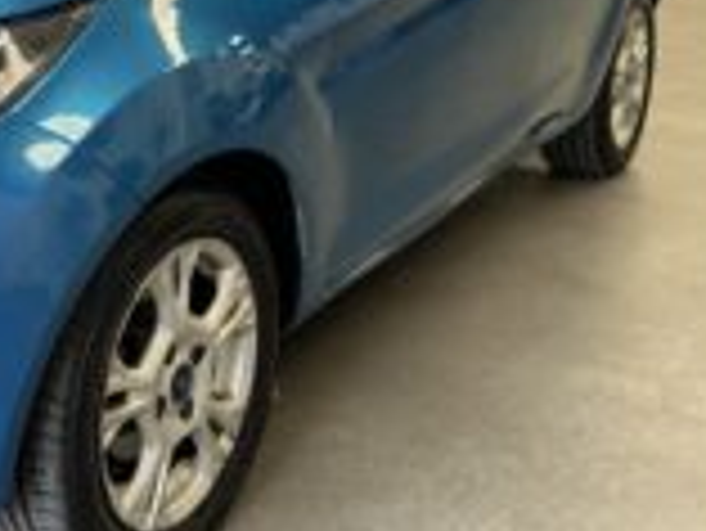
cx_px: -76
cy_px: 104
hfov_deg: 31.0
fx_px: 1123
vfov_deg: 26.1
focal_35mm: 55
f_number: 1.78
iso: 64
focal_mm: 6.86
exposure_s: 1/186
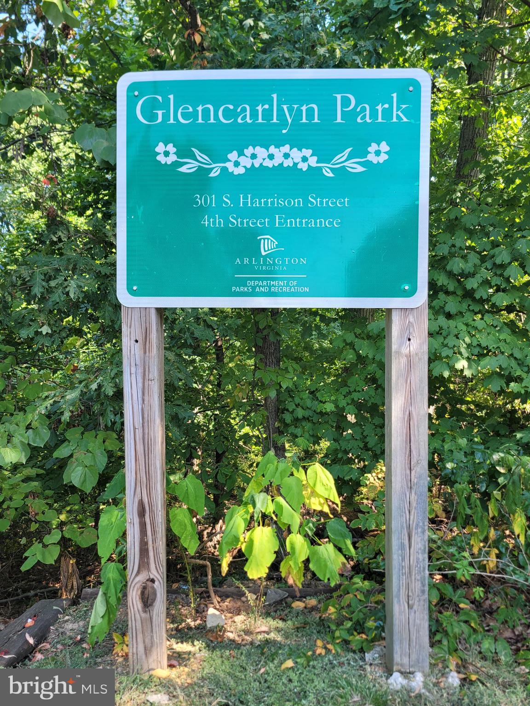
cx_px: 265
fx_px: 531
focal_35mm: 26
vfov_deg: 67.3
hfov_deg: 53.1
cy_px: 353
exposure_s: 1/236
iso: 40
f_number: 1.8
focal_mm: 5.4
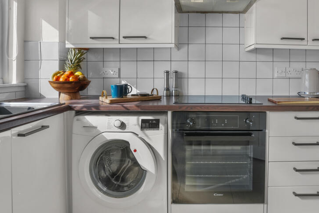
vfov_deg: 52.7
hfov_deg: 72.7
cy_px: 82
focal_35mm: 24
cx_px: 197
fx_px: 213
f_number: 9
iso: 250
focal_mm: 17
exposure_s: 1/30
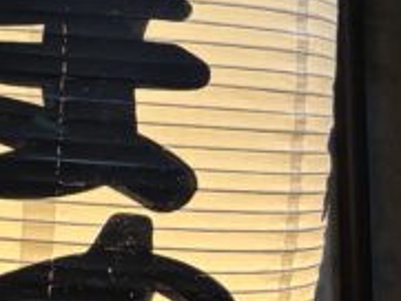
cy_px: -73
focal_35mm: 115
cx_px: -390
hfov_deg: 14.4
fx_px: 1333
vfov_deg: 12.5
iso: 125
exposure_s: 1/50
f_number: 1.6
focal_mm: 5.96
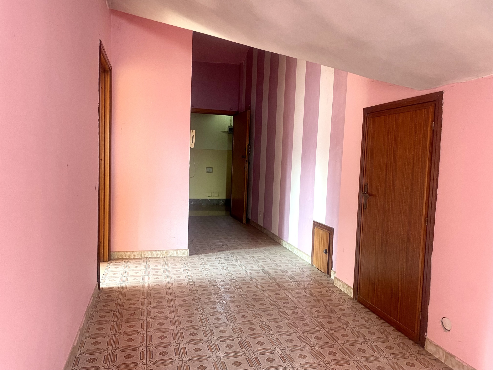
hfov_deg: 67.3
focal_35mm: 26
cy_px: 185
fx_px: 370
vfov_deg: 53.1
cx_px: 246
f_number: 1.8
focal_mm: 4.25
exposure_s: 1/60
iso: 200
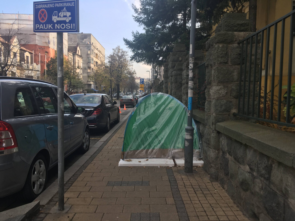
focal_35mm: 29
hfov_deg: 61.7
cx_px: 148
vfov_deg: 48.2
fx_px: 247
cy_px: 110
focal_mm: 4.15
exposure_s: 1/444
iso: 25
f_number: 2.2
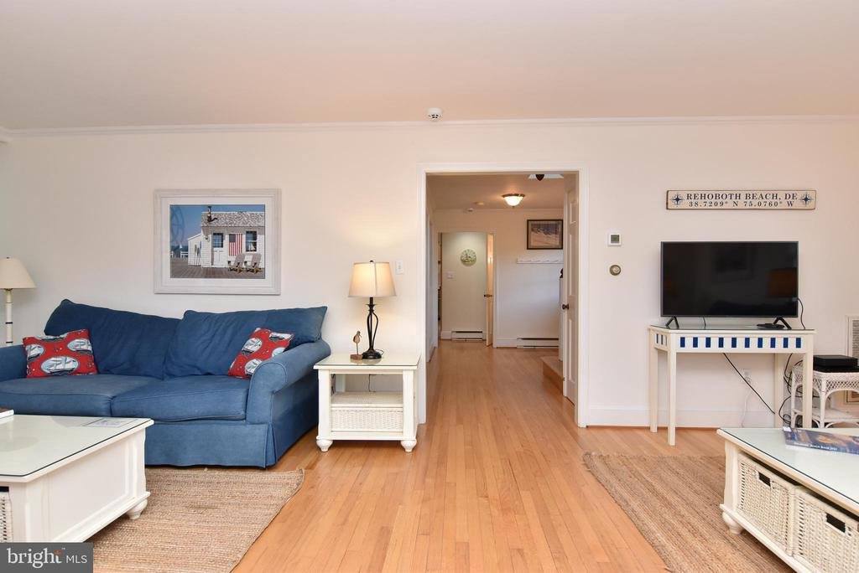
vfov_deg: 67.5
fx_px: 430
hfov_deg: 90.0
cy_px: 286
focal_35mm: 18
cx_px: 430
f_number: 7.1
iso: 800
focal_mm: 12
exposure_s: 1/60
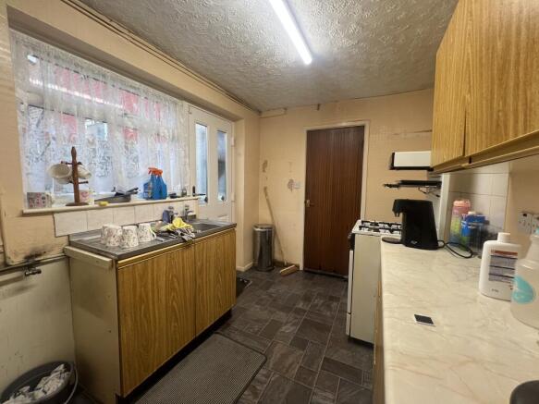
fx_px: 202
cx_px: 270
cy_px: 202
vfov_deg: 89.9
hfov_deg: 106.2
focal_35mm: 13
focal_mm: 1.57
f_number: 1.8
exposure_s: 1/100
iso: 125
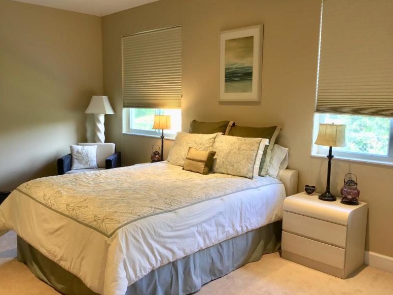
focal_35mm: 32
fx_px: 363
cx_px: 192
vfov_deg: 44.1
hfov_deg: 56.8
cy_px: 143
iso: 50
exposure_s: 1/30
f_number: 2.4
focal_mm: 3.3
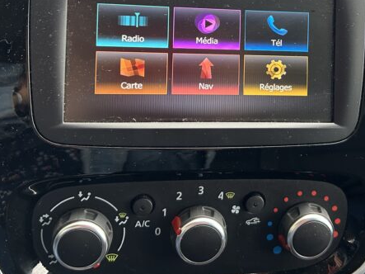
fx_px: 495
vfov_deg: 30.1
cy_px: 52
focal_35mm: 47
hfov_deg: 40.1
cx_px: 235
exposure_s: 1/50
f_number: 1.5
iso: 200
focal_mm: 5.7
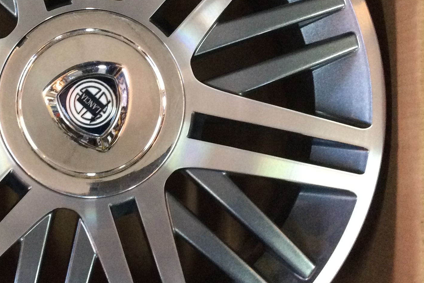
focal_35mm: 63
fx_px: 742
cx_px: 100
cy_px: 104
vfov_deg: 21.5
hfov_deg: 31.3
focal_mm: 3.3
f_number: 2.4
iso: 320
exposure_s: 1/24
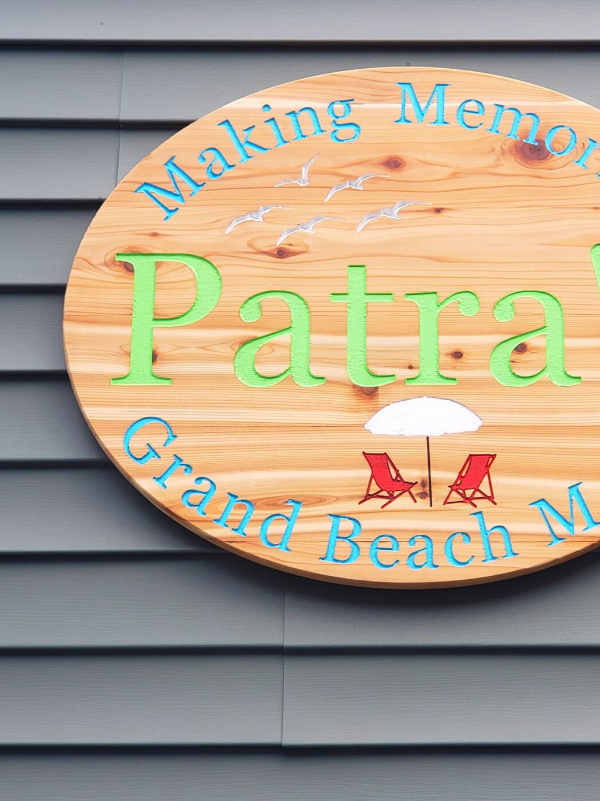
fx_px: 1734
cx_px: 422
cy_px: 325
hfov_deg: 19.5
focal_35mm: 75
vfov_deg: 25.9
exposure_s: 1/30
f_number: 2.4
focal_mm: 6
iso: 40
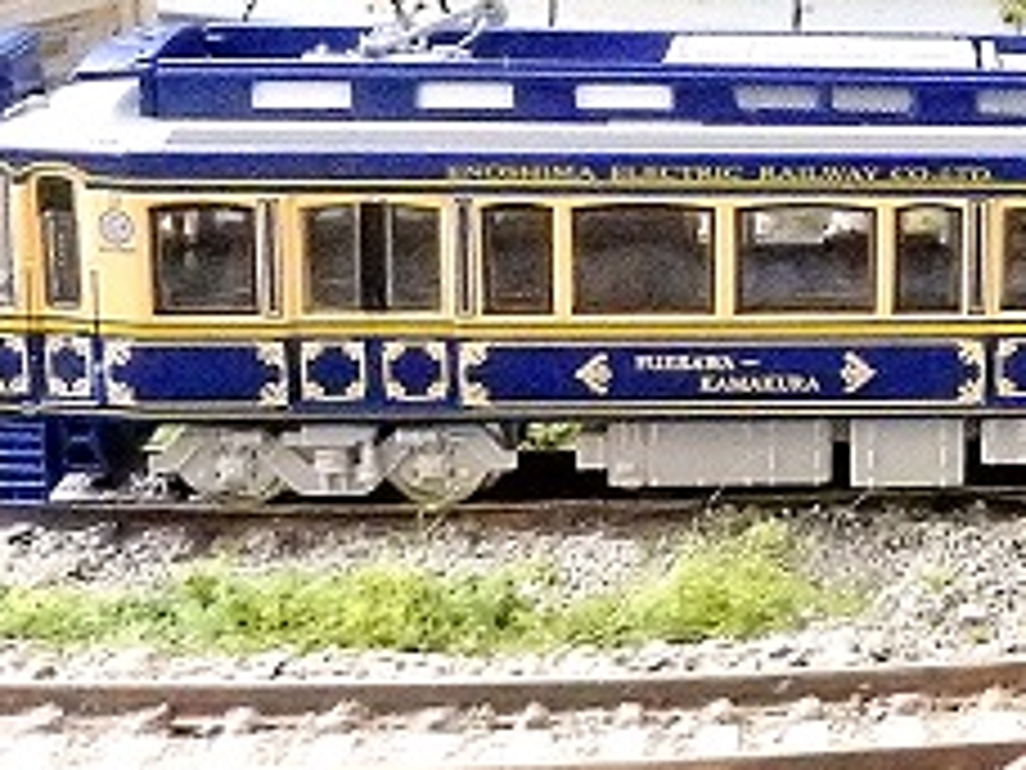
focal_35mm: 92
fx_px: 2727
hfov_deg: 19.4
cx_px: 1400
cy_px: 110
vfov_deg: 15.9
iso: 3200
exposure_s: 1/30
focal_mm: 5.4
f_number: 4
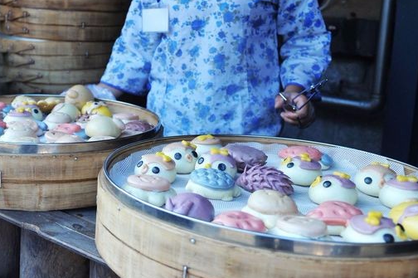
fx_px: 568
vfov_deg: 27.3
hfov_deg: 39.0
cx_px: 90
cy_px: 87
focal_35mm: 49
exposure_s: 1/800
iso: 900
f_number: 3.2
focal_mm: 24
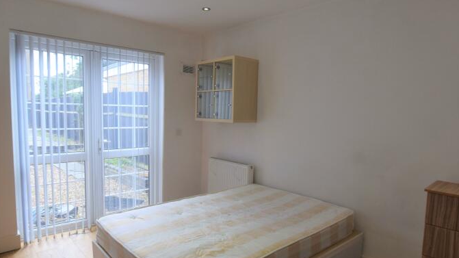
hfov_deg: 76.2
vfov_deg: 47.5
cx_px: 244
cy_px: 145
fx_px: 292
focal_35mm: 24
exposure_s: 1/125
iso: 400
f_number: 5.6
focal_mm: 10
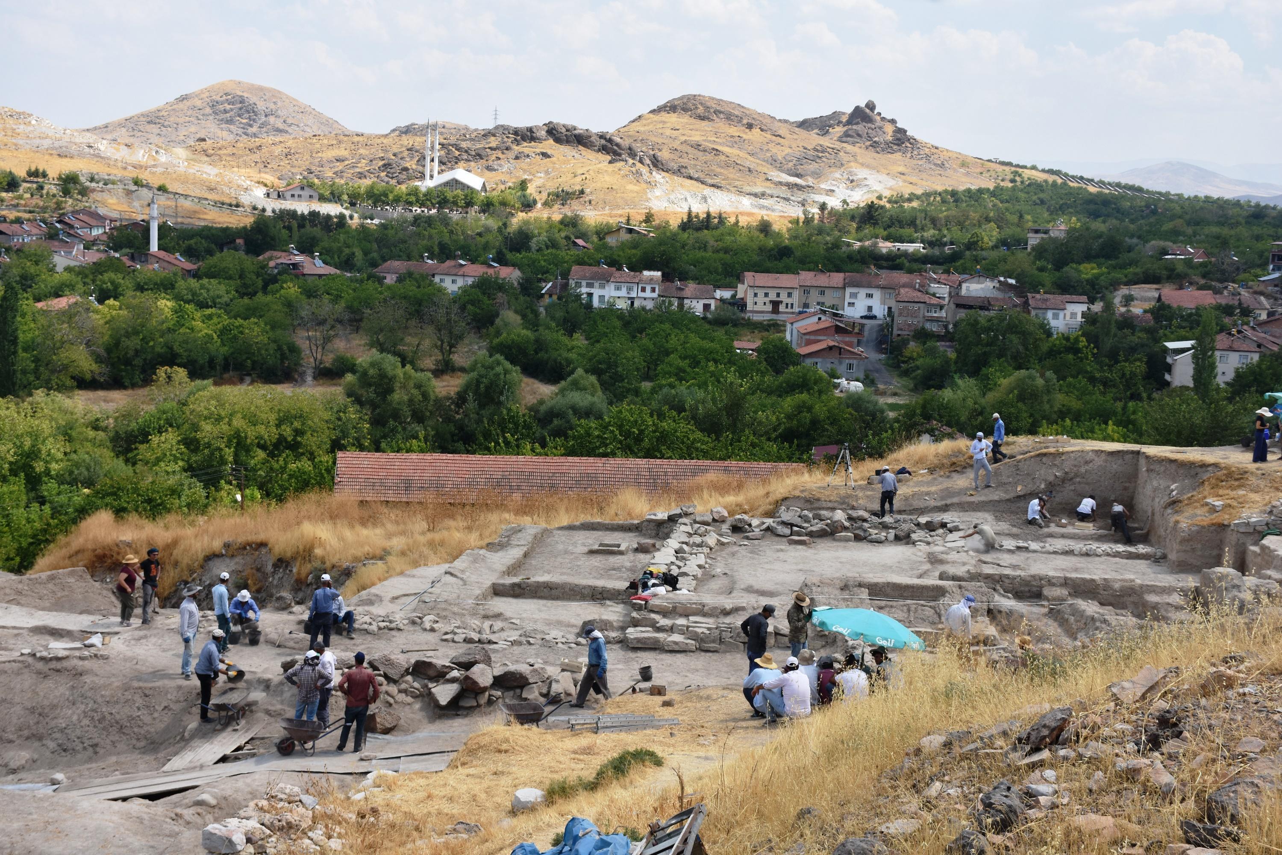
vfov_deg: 28.1
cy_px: 428
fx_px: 1709
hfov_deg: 41.1
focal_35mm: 48
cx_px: 641
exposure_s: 1/500
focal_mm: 32
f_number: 8
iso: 200
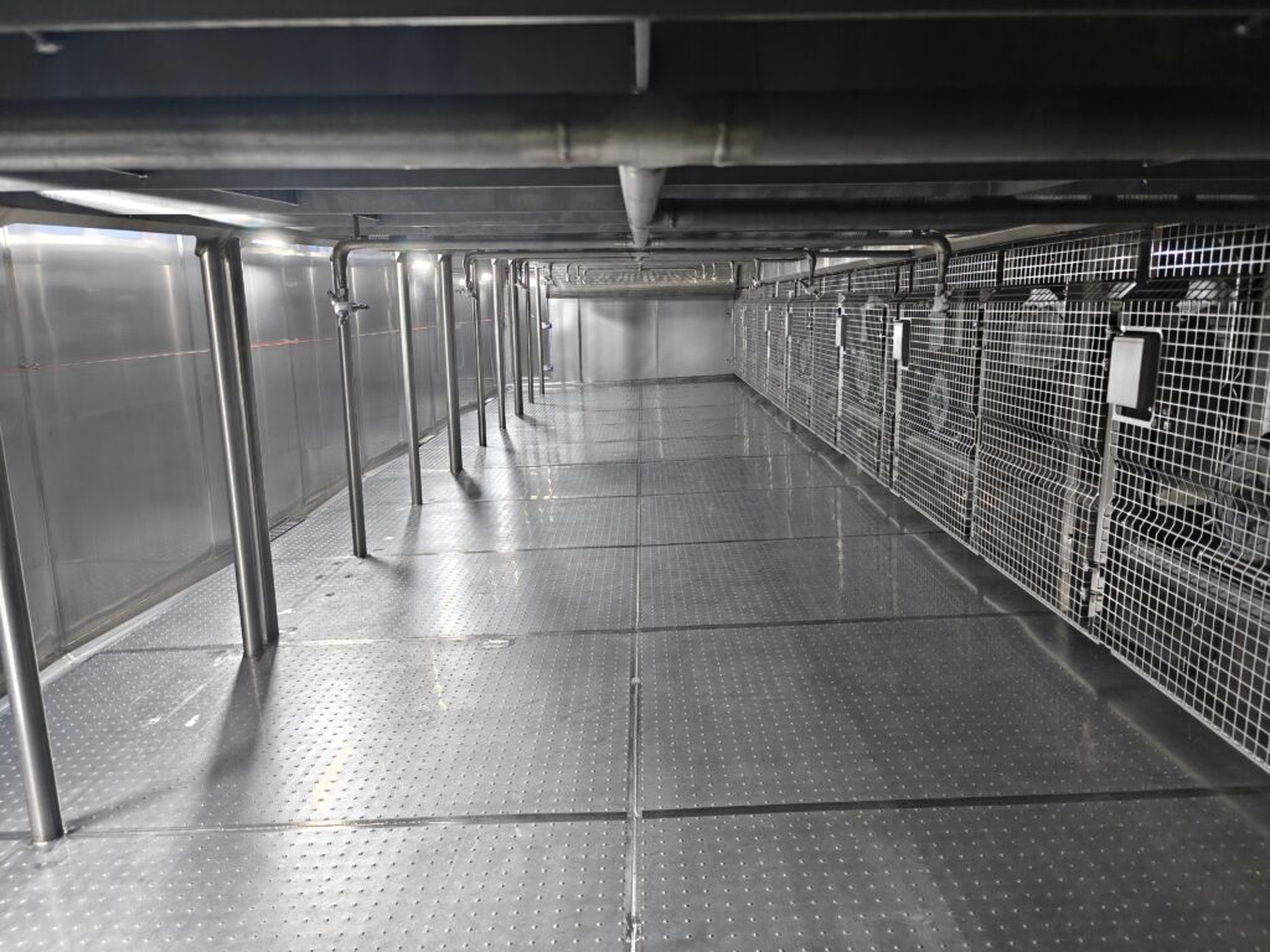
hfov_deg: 73.9
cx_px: 635
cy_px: 476
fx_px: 844
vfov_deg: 58.9
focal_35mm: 23
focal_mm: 6.06
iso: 1250
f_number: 1.6
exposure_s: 1/100
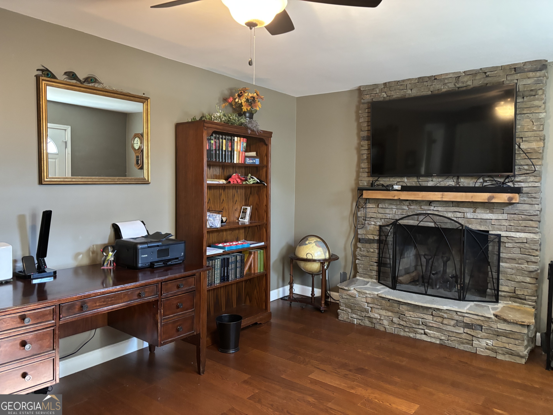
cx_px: 276
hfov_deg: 67.3
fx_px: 415
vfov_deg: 53.1
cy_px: 208
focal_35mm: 26
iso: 400
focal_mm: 5.96
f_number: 1.6
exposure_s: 1/40
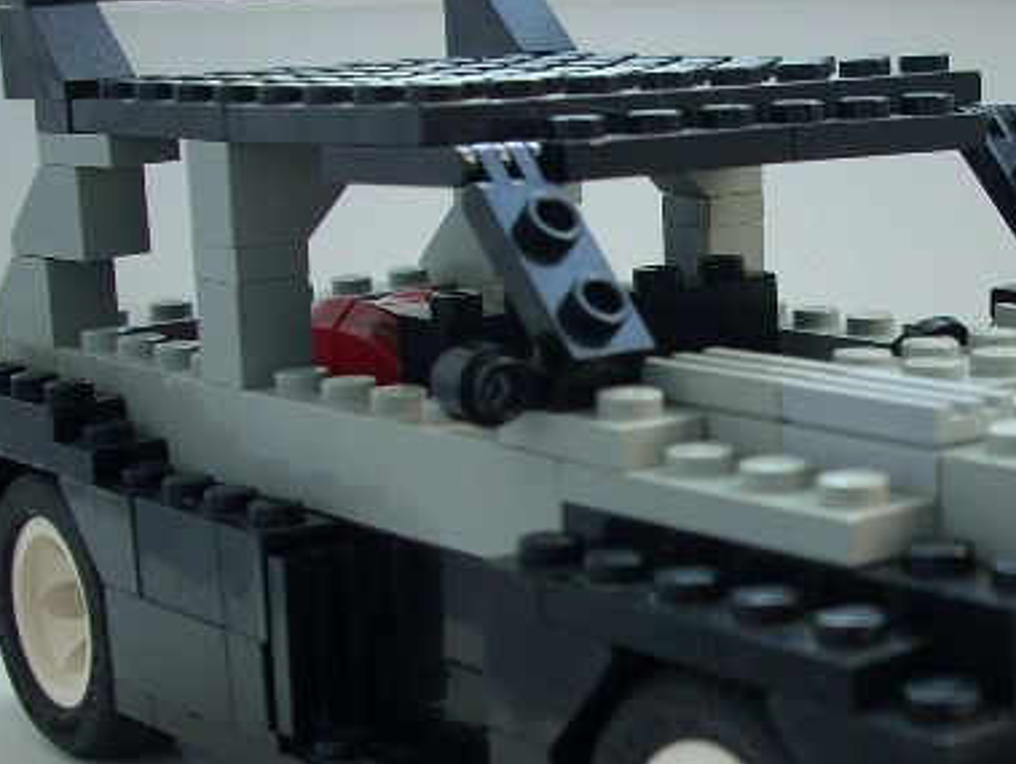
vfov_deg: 18.9
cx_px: 804
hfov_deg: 24.6
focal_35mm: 78
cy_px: 496
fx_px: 2292
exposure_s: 1/46.2
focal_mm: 6.2
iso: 64
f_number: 2.8
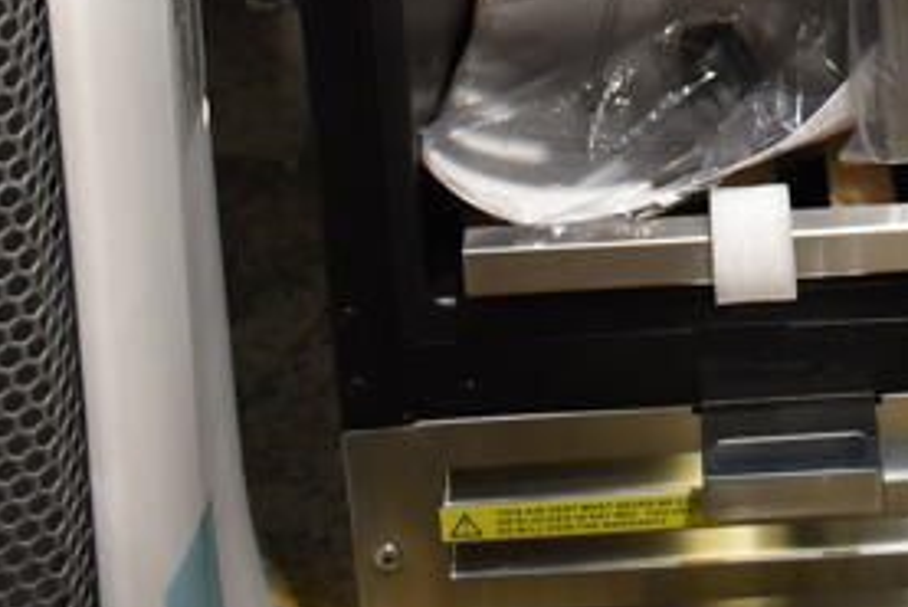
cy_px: -625
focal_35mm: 89
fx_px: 2246
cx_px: 774
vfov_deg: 13.2
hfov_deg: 22.4
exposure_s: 1/30
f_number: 3.5
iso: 720
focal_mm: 18
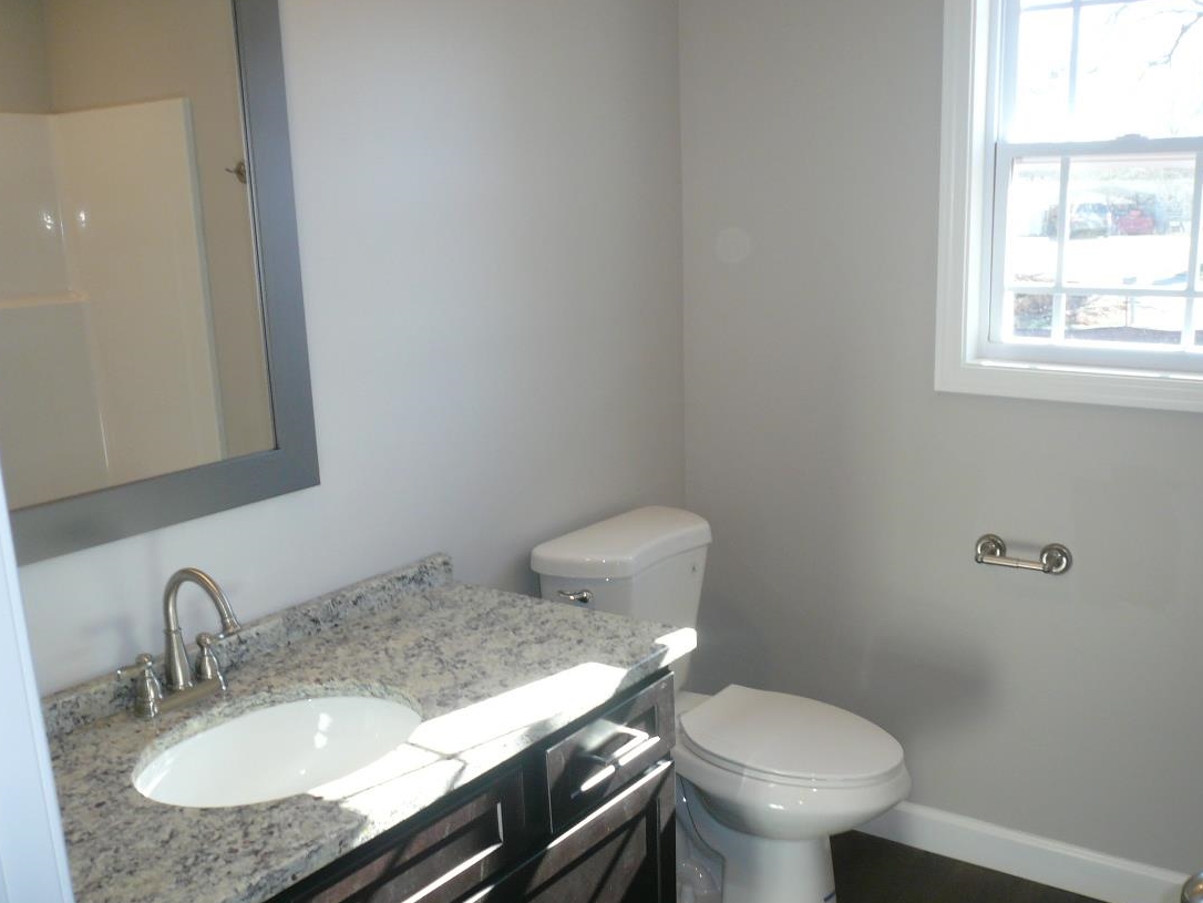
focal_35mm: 33
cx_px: 658
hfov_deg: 55.3
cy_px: 503
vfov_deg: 42.9
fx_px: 1147
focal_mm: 4.6
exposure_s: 1/60
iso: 100
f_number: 2.8
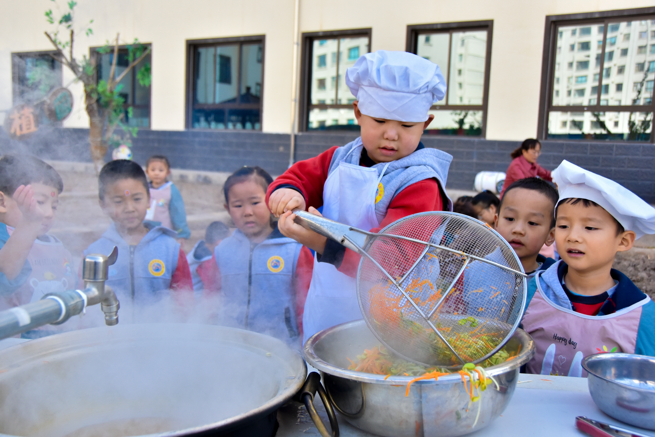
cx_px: 328
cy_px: 218
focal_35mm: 36
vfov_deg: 36.9
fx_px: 655
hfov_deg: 53.1
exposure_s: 1/1600
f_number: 4
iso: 1000
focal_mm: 24
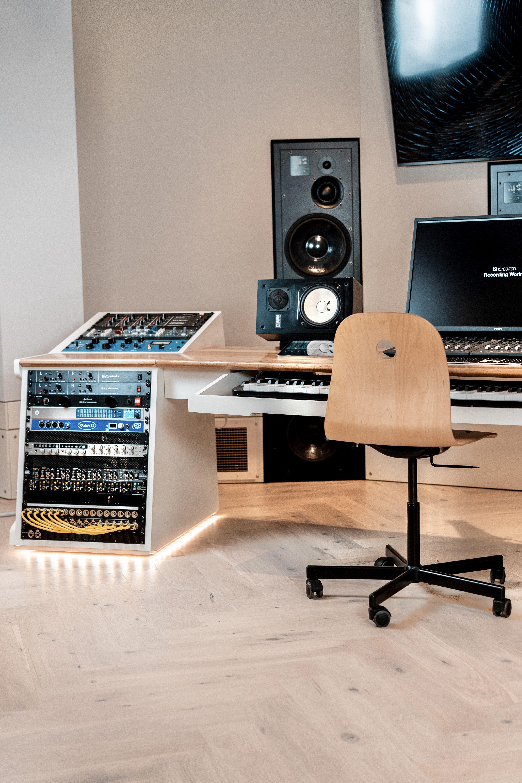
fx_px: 1196
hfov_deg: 24.6
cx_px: 261
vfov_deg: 36.2
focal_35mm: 55
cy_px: 392
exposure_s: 1/100
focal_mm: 55
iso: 800
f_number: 3.2
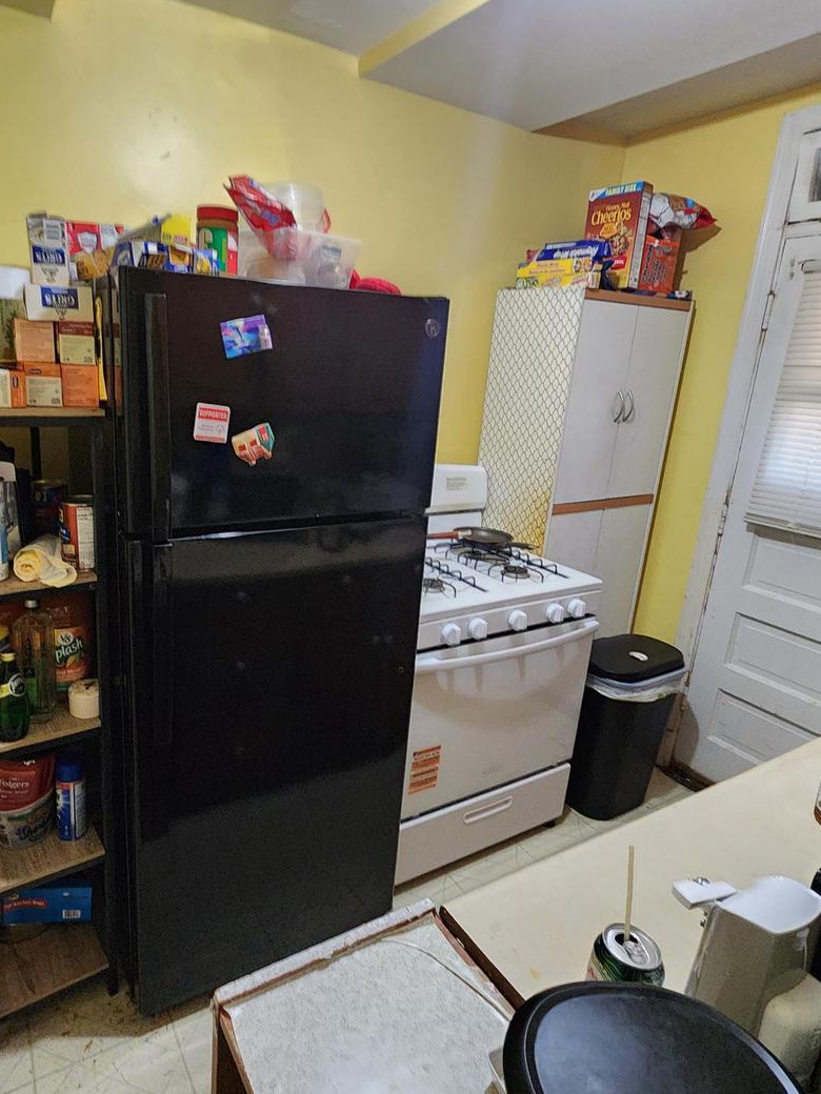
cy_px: 555
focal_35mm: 18
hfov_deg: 71.1
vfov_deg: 87.7
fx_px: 569
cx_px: 346
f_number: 2.2
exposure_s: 1/60
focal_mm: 2.2
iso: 400
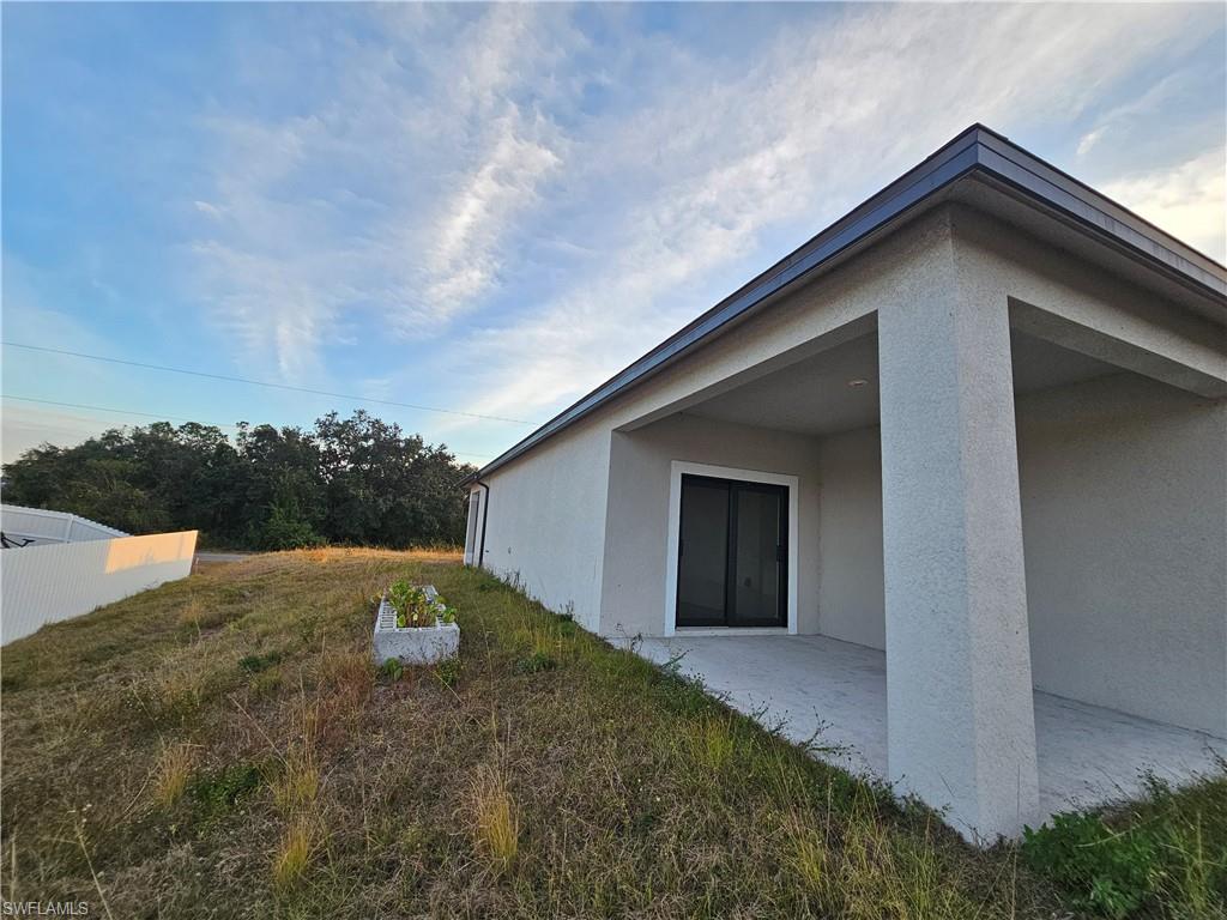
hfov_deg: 106.2
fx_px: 461
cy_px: 460
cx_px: 614
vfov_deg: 89.9
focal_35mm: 13
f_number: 2.2
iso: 64
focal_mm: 2.2
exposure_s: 1/281
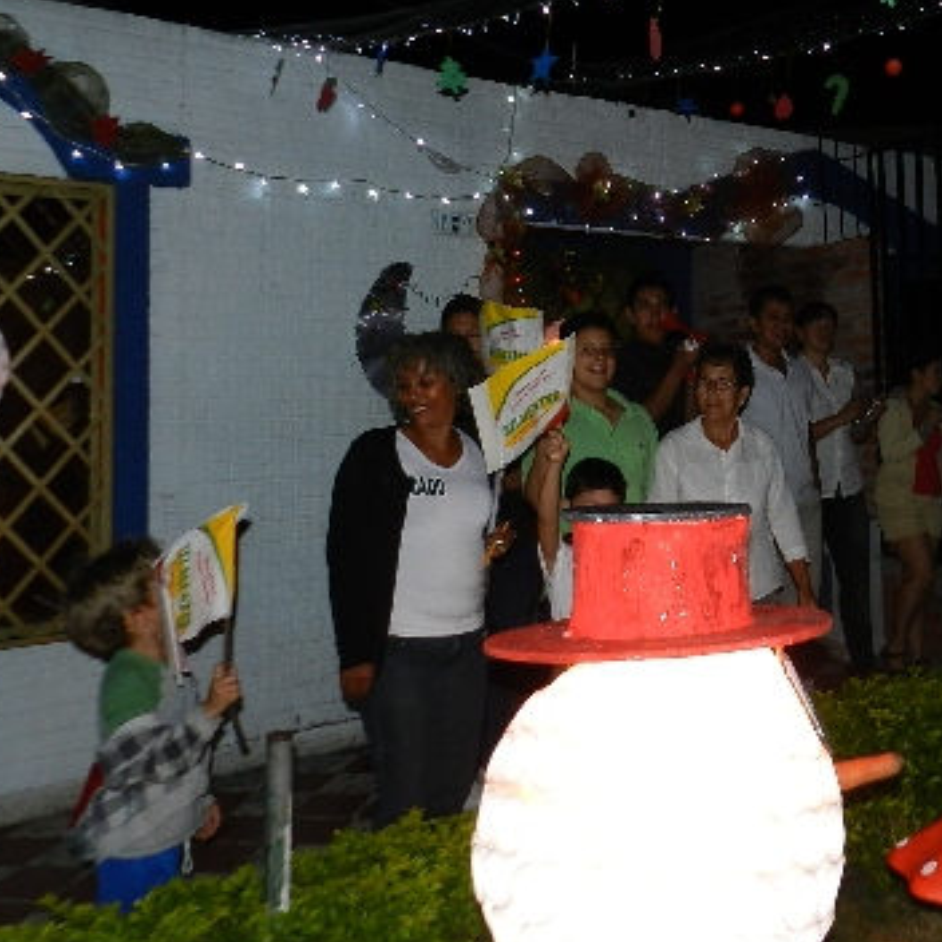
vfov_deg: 44.3
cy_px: 313
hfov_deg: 43.7
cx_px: 688
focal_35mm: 37
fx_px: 1139
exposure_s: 1/30
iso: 200
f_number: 3.4
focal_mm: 4
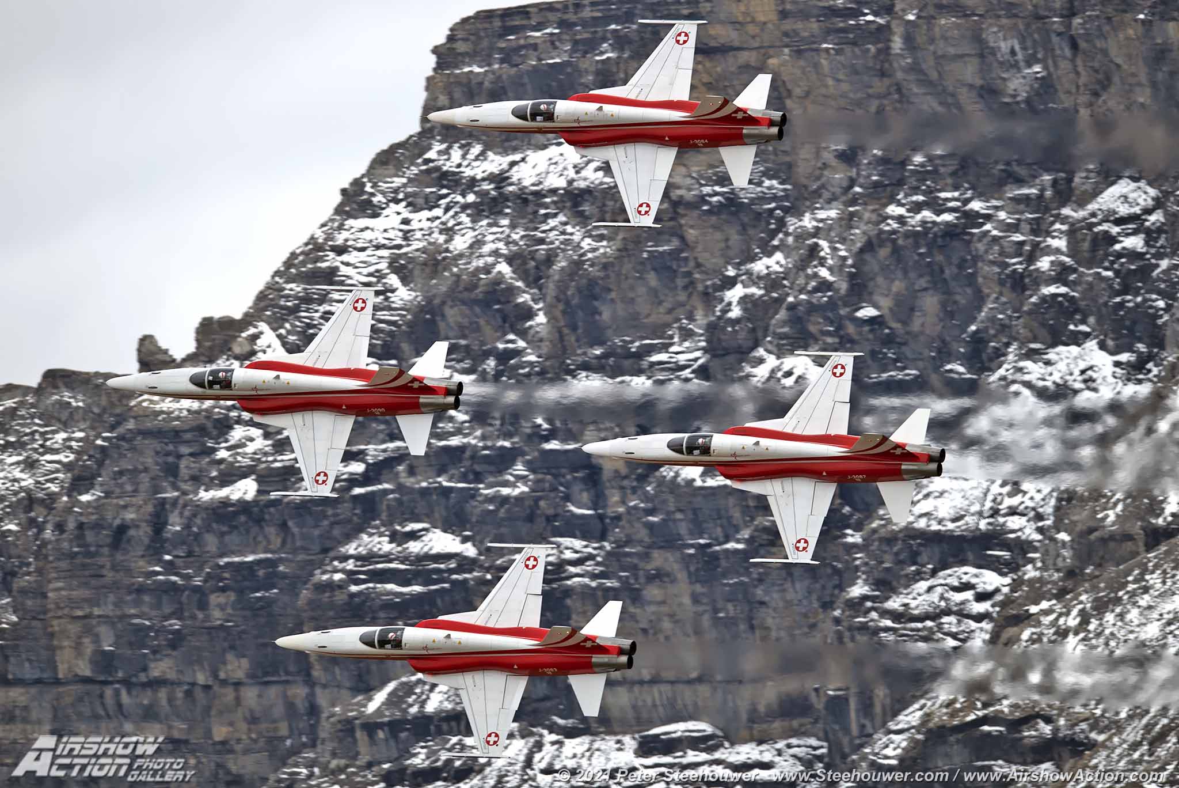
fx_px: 13107
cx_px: 590
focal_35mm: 400
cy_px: 394
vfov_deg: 3.4
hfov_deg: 5.2
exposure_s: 1/2500
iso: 250
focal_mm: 400
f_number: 4
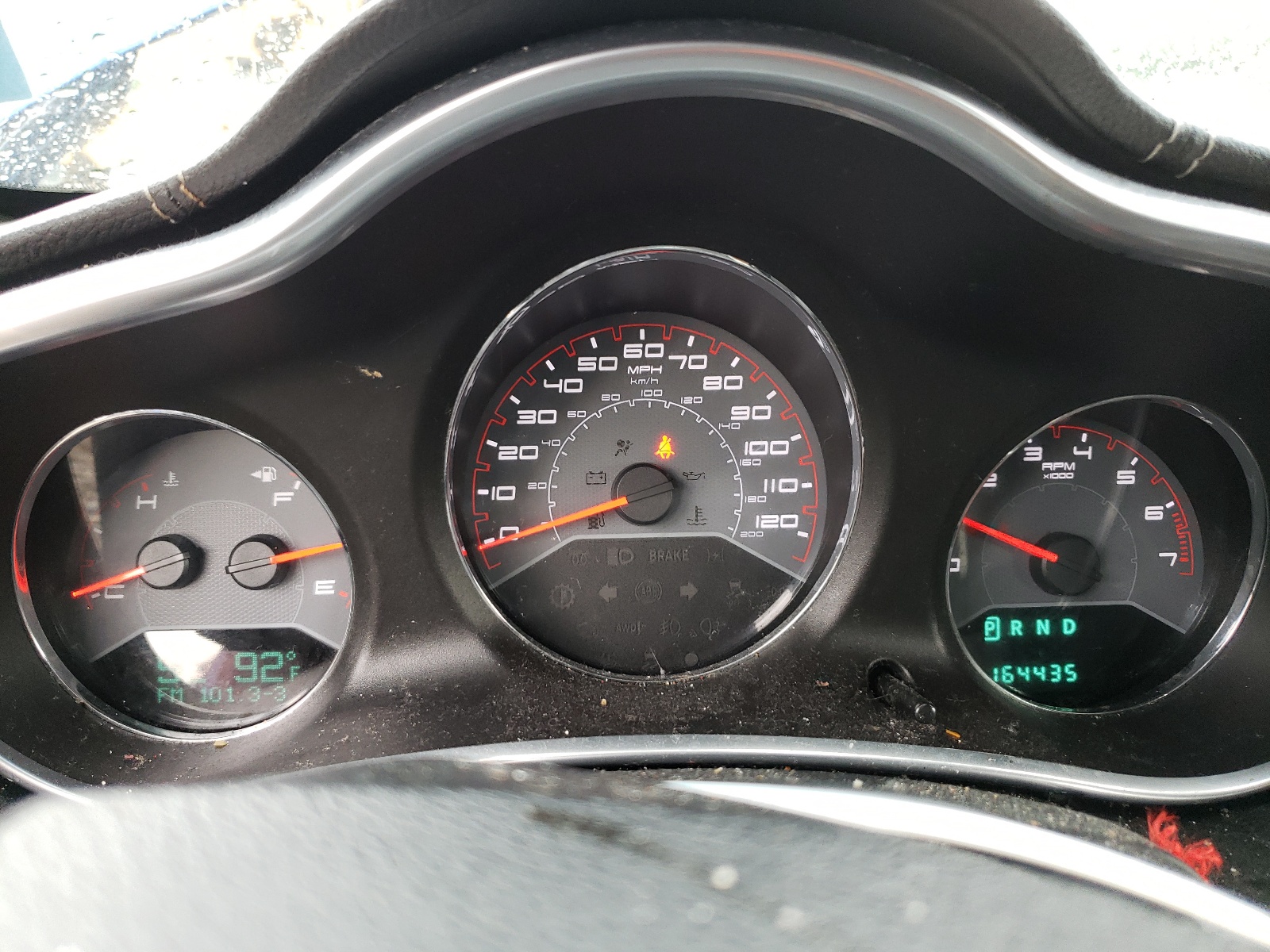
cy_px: 476
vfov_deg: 53.1
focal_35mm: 26
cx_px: 635
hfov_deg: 67.3
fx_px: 954
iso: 112
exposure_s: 1/50
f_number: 1.5
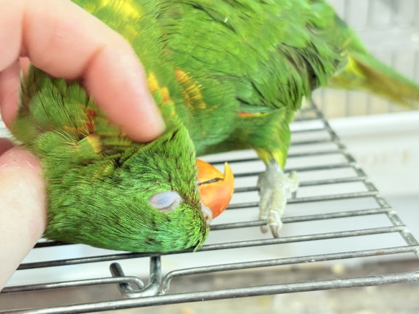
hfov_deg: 33.8
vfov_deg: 25.7
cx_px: 192
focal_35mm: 57
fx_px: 690
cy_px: 168
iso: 125
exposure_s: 1/50
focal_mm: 5.96
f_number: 1.6
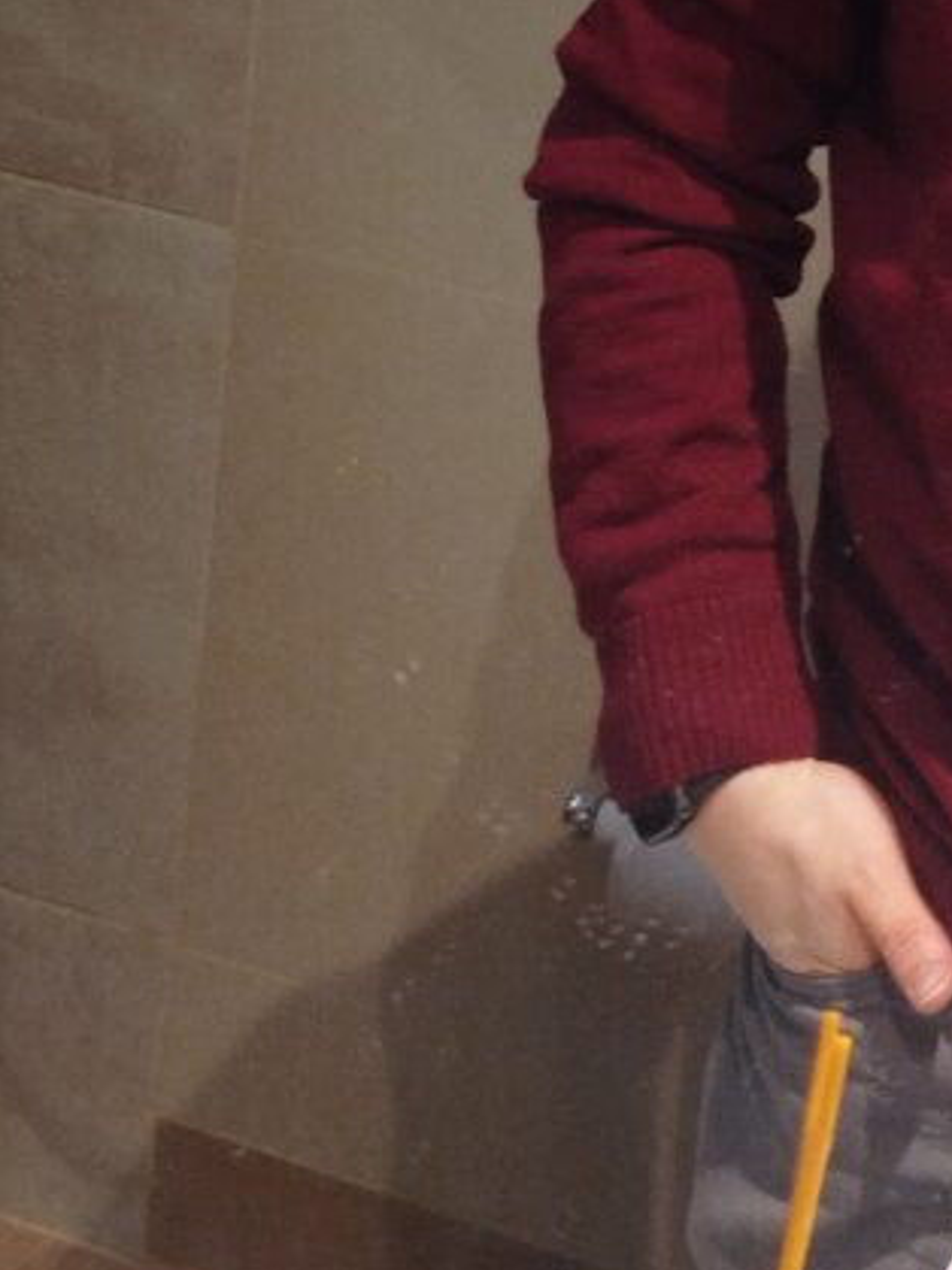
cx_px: 1061
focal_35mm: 88
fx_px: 3229
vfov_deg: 20.9
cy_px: -212
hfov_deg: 16.3
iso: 250
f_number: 1.7
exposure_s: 1/30
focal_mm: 5.31
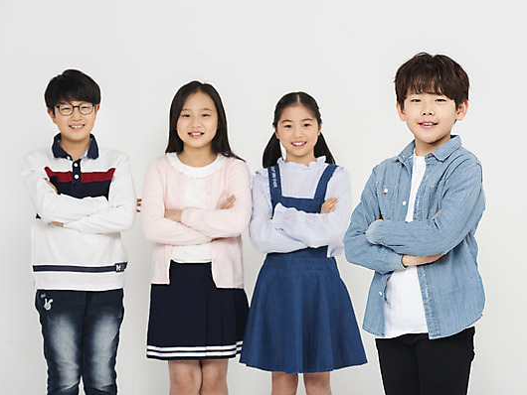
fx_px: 1919
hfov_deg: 15.6
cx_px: 271
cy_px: 198
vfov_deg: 11.8
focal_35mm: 126
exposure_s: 1/125
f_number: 5.6
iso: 100
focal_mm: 116
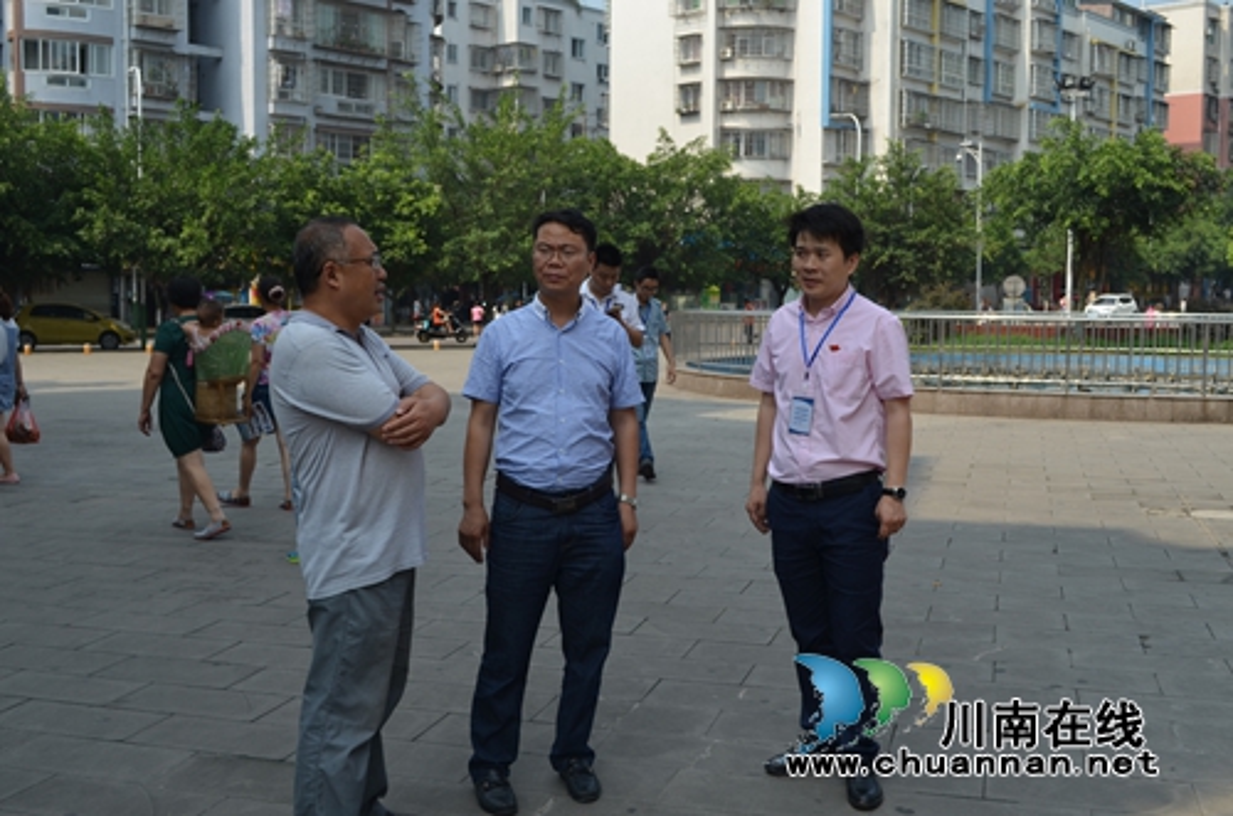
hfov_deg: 49.6
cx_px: 616
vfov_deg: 34.1
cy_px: 408
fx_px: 1333
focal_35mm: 39
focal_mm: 26
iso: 140
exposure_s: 1/250
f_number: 8
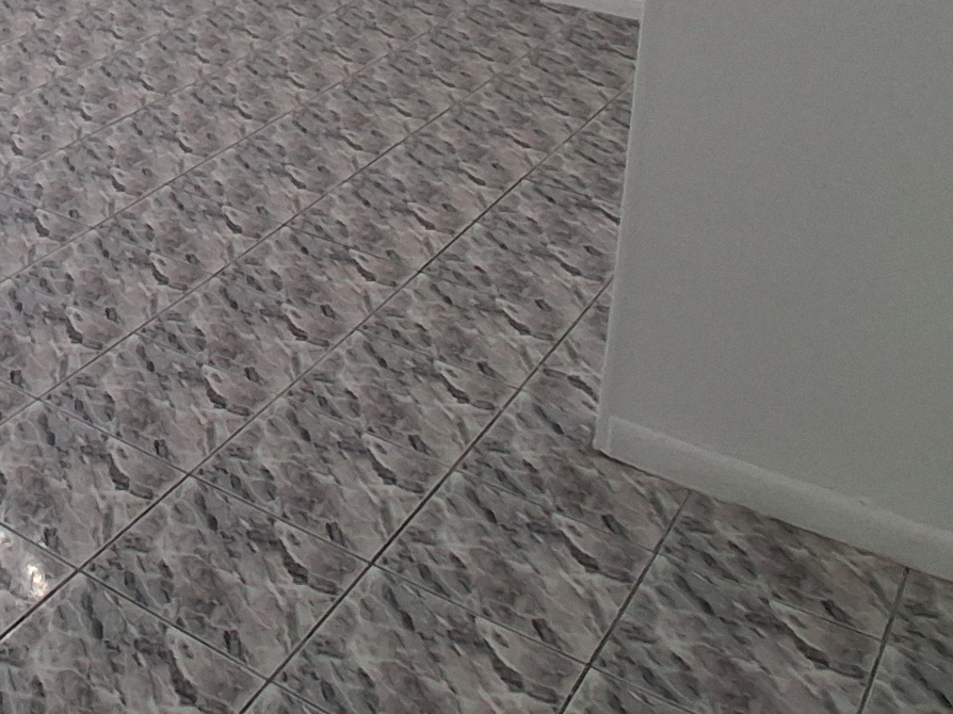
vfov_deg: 25.5
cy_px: -217
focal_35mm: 49
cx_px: -112
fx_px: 1349
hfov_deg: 33.6
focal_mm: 1.4
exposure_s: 1/120
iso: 160
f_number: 2.2
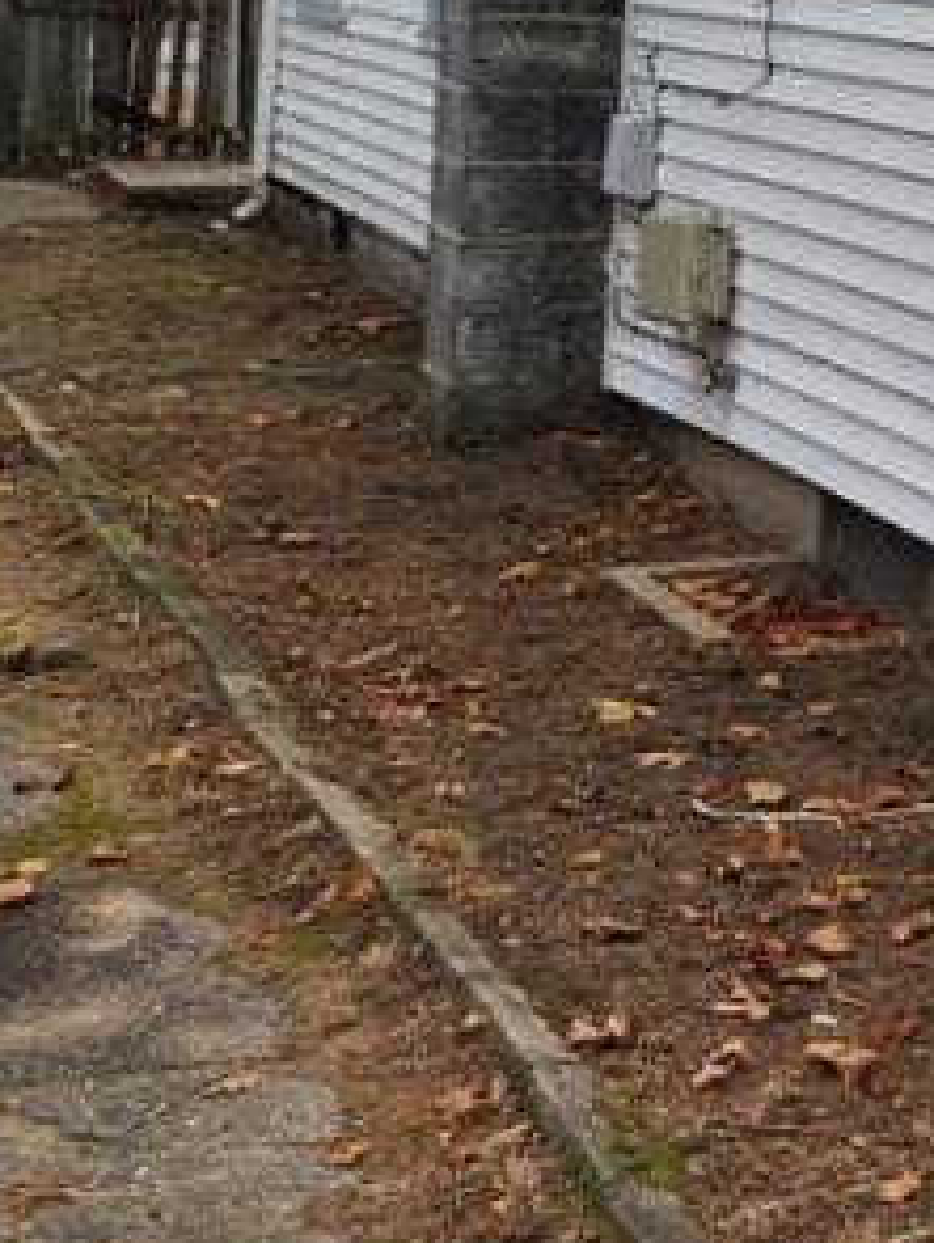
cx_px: 1919
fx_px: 2694
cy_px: -13
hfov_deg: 15.4
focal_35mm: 75
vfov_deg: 24.7
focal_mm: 6.4
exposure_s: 1/180
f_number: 1.8
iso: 20
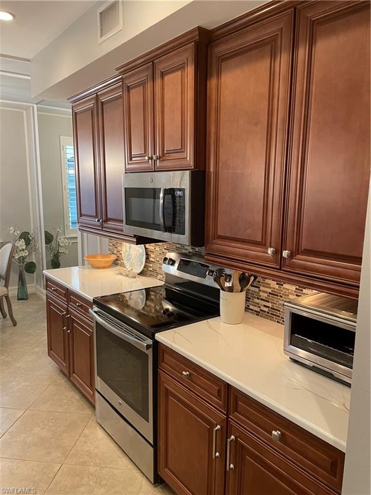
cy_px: 248
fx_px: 372
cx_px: 186
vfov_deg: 67.3
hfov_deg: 53.1
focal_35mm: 26
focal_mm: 4.2
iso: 160
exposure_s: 1/60
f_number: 1.6
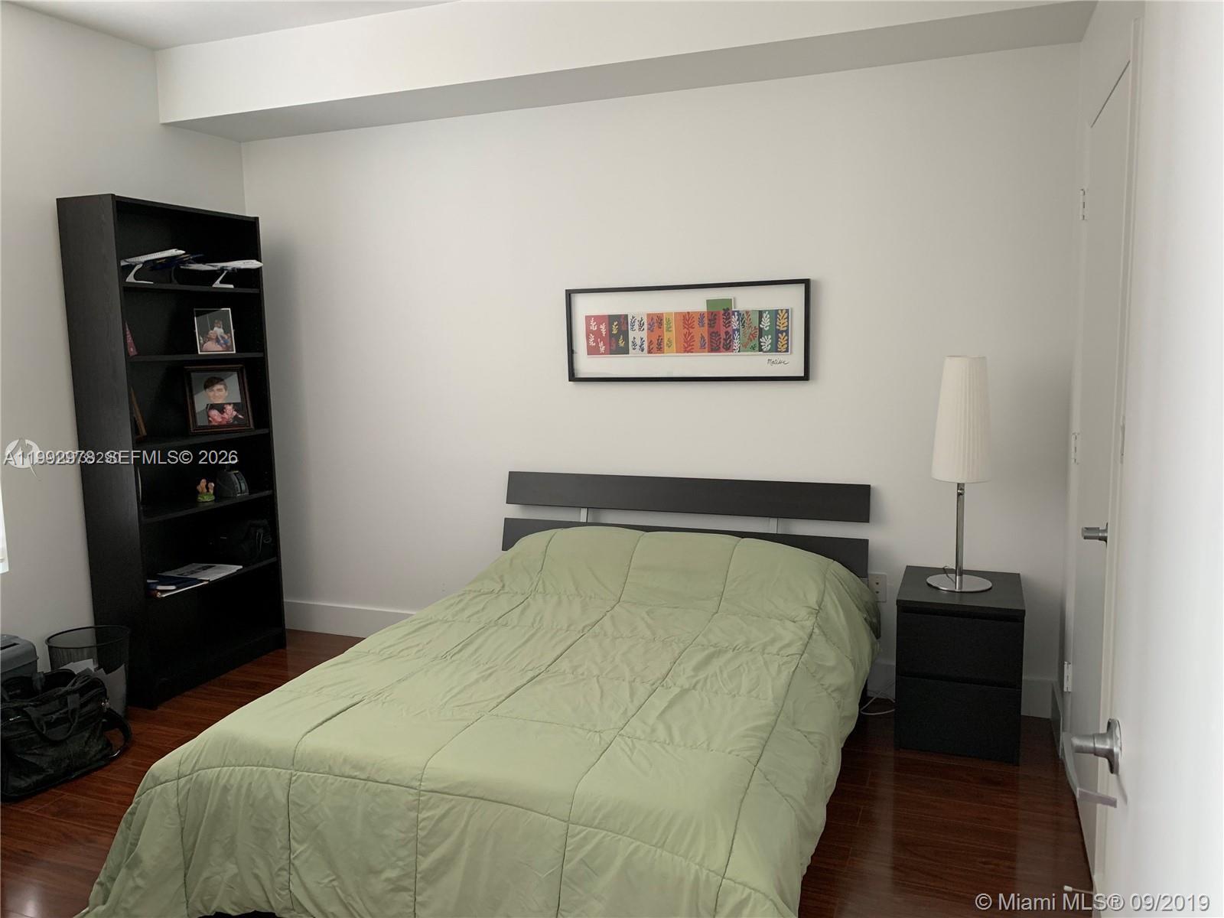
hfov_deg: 67.3
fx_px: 919
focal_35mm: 26
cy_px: 459
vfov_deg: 53.1
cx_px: 612
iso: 160
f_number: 1.8
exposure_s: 1/60
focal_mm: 4.25
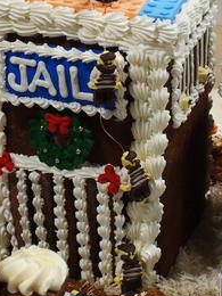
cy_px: 109
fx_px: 1659
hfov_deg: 7.7
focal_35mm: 194
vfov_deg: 10.2
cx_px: 77
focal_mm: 24
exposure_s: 1/25
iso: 1000
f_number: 5.6
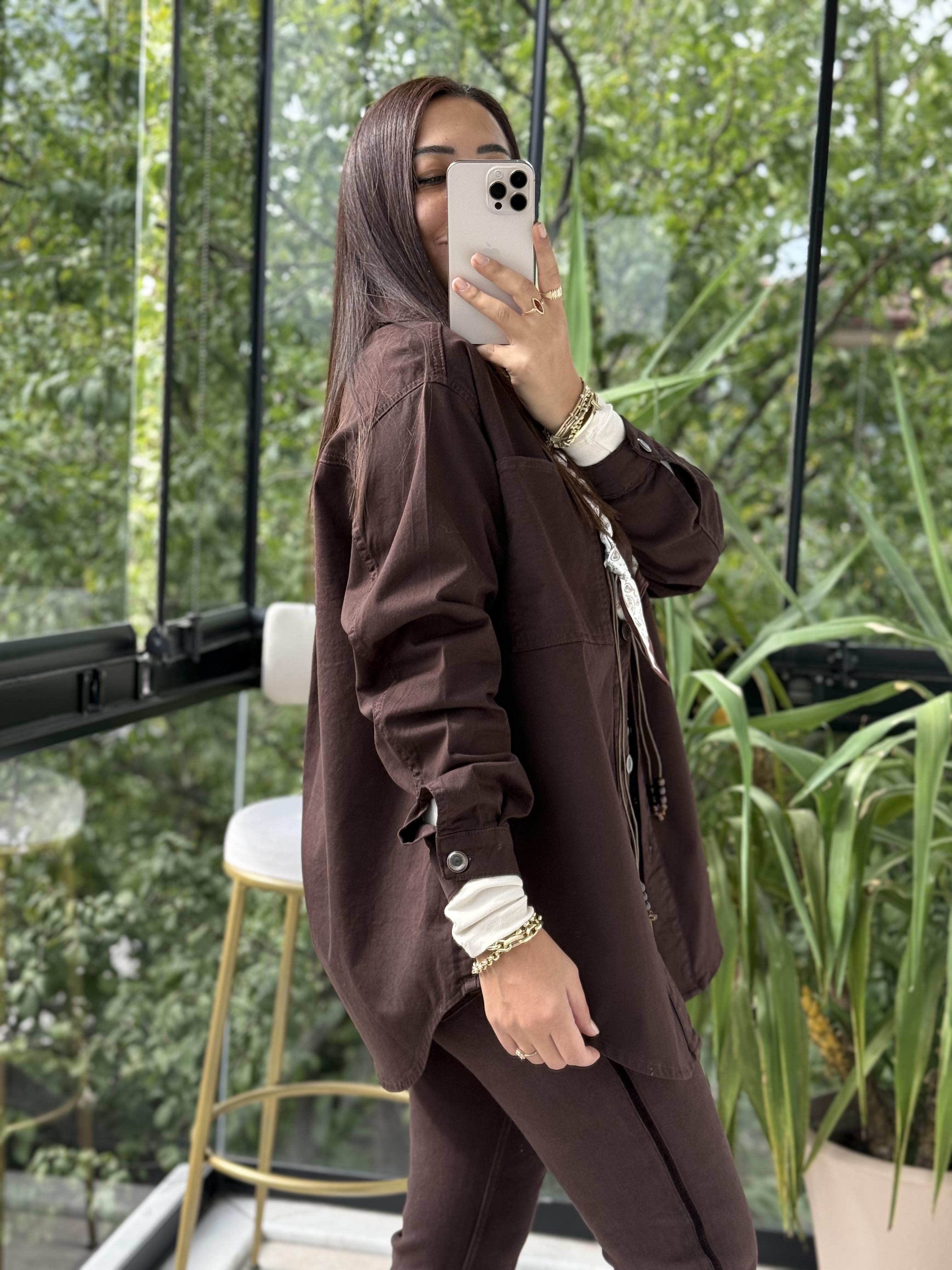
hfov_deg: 30.3
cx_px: 476
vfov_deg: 39.7
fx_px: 1760
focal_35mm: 48
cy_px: 635
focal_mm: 6.76
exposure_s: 1/388
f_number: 1.78
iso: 80
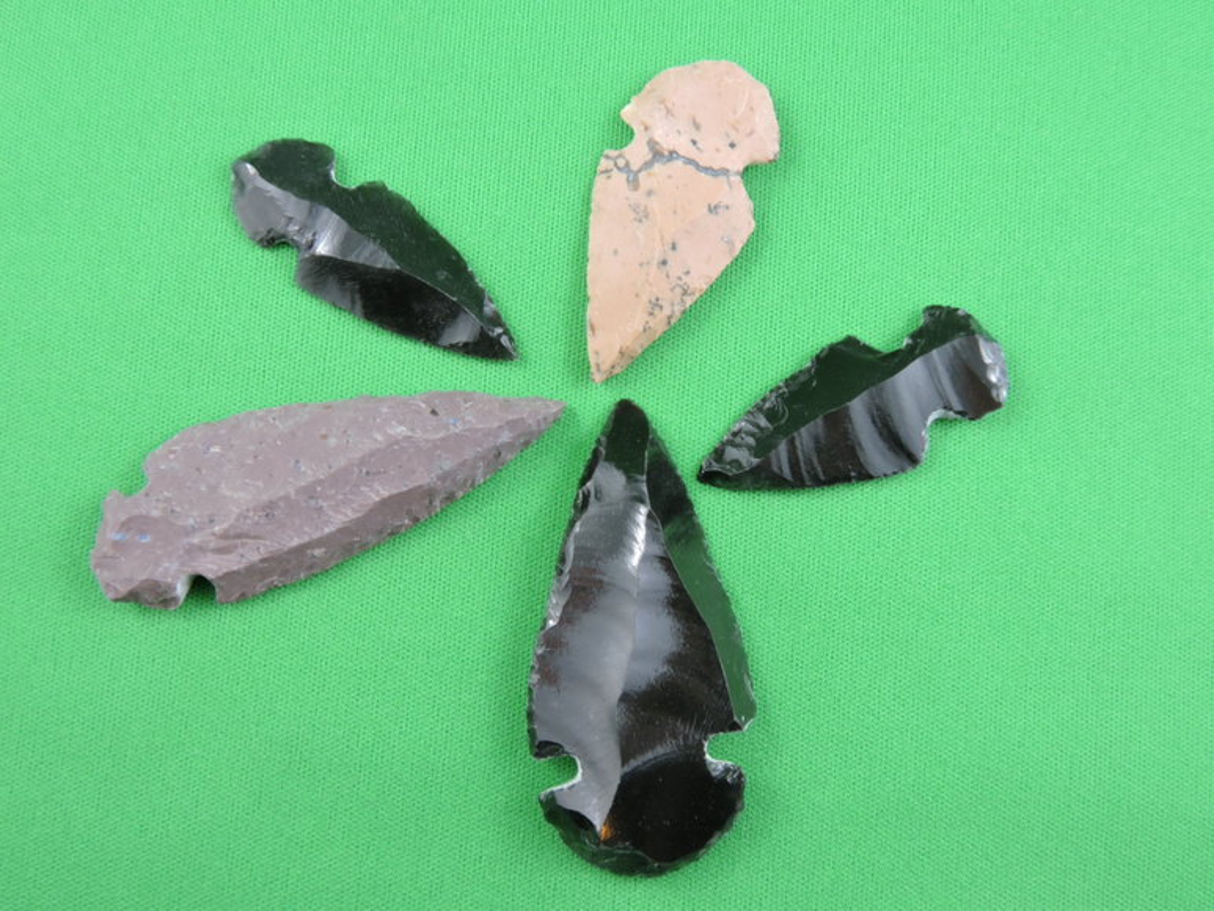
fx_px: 1158
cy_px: 456
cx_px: 607
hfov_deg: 55.3
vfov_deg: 43.0
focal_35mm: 33
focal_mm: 5.9
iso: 800
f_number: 3.6
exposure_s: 1/100
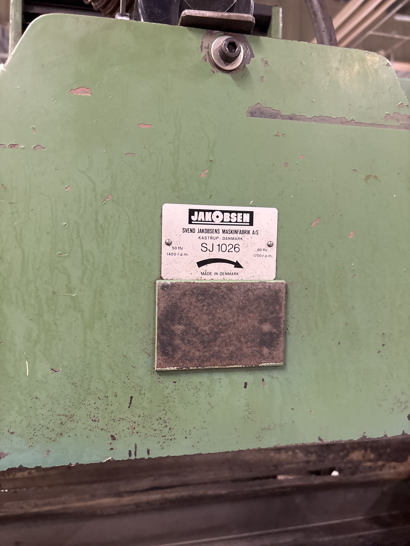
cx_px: 205
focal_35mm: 26
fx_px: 411
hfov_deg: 53.1
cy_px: 273
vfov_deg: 67.3
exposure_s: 1/50
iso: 400
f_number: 1.6
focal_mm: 5.96
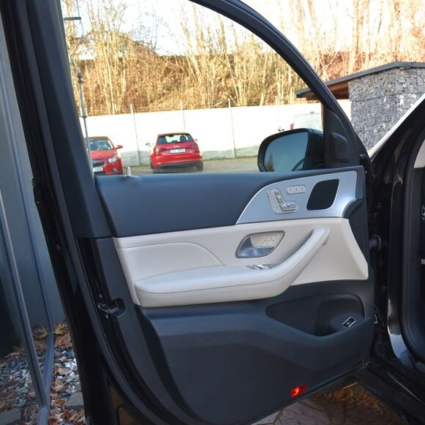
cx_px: 340
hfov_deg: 43.9
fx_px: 500
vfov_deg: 45.9
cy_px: 243
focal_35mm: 36
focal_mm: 24
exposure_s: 1/125
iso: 500
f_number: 5.6
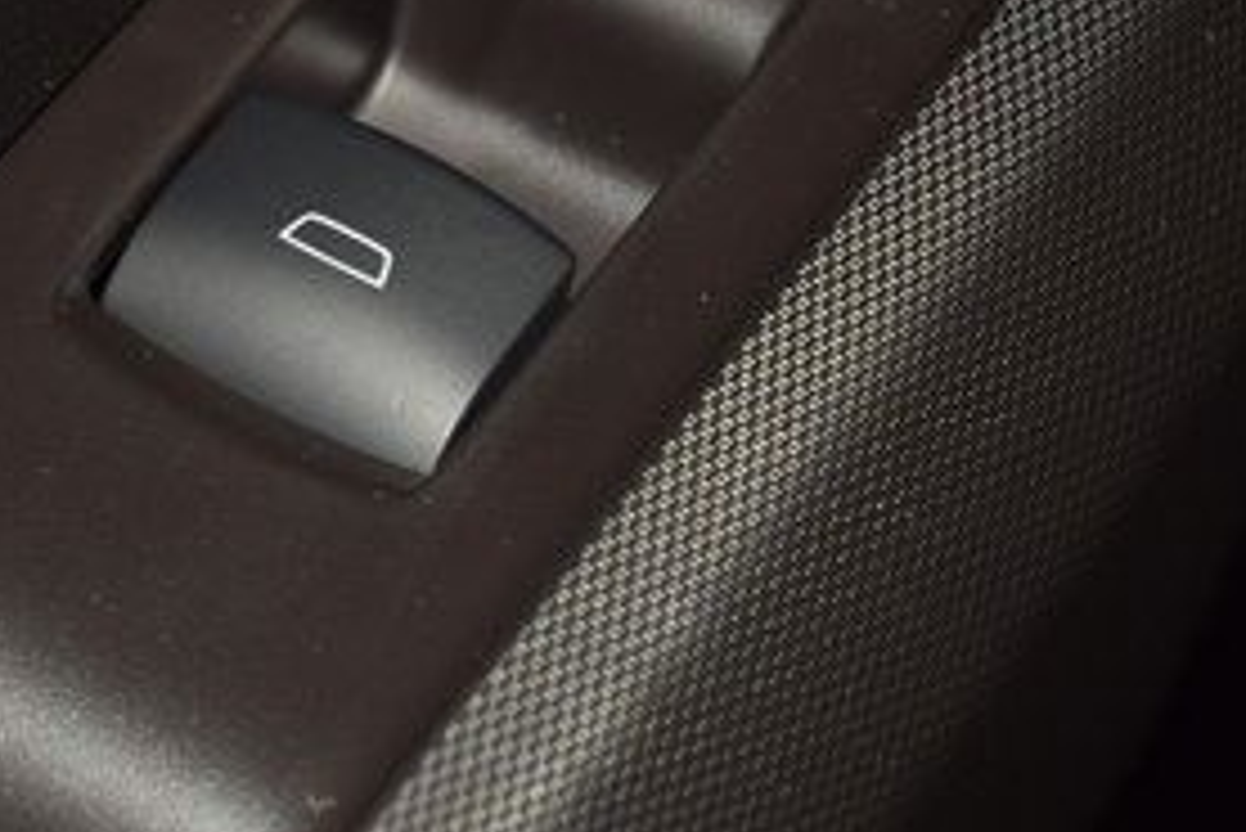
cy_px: 209
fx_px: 8415
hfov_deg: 8.5
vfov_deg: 5.7
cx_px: 337
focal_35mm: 243
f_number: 8
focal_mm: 70
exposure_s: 1/125
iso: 100
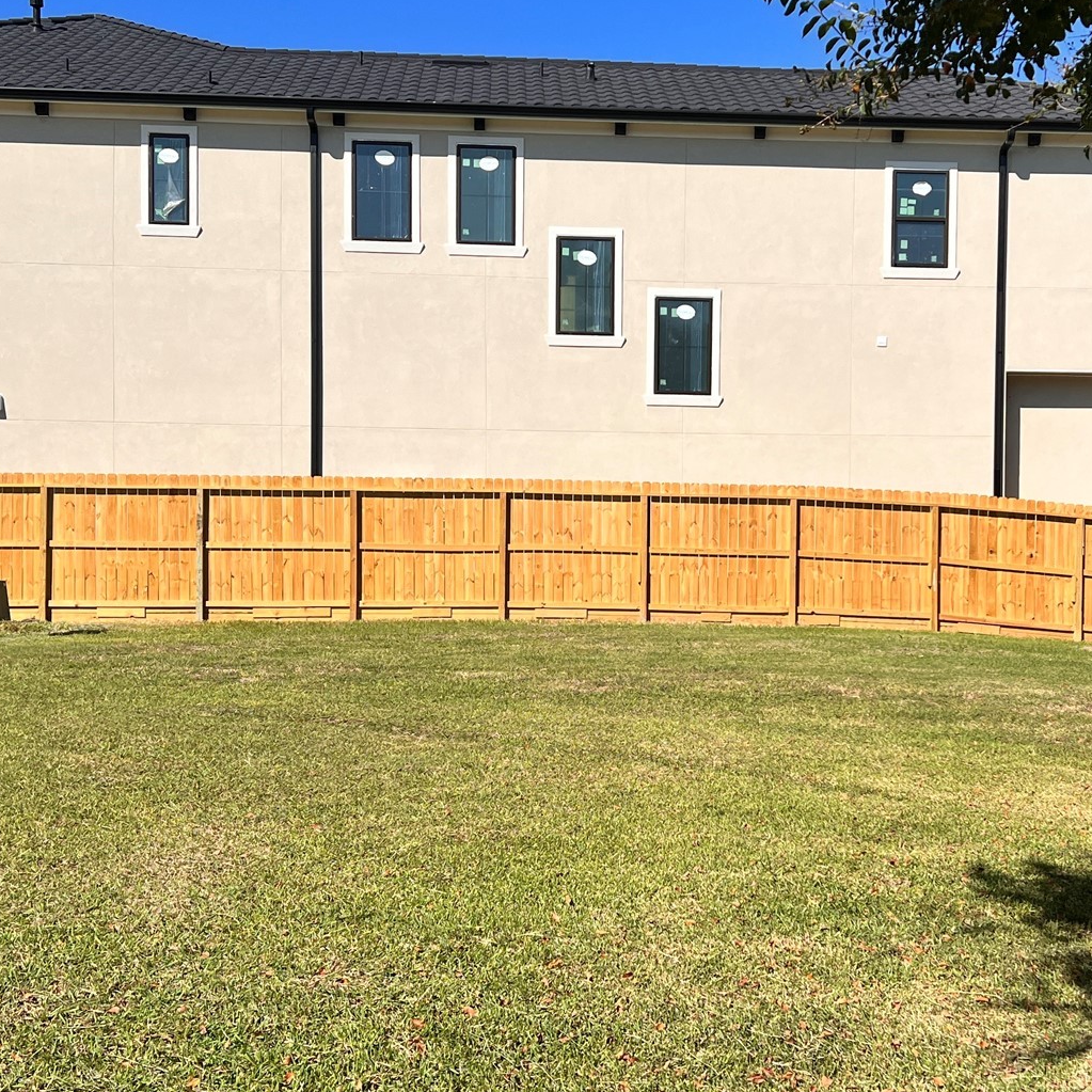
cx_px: 624
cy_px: 617
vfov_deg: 36.7
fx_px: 1642
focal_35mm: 46
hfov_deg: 36.7
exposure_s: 1/5587
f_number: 1.5
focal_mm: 5.7
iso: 50
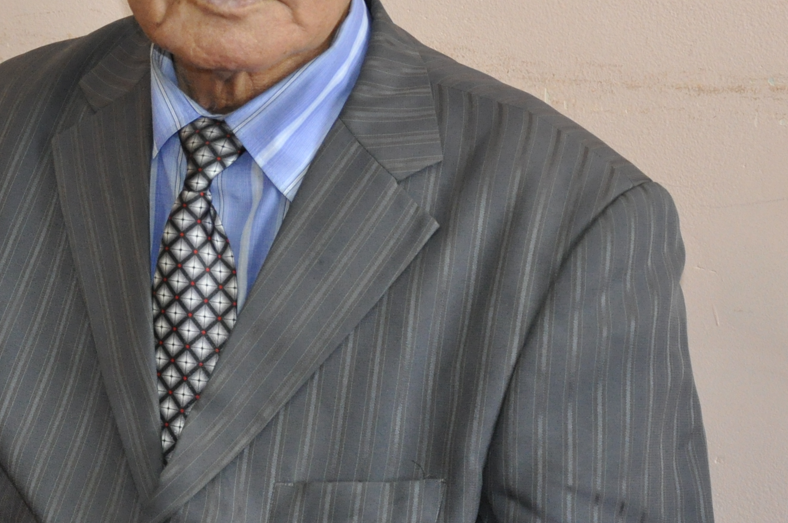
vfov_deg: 10.2
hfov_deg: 15.2
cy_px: 216
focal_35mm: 134
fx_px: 2929
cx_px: 181
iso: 1250
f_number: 4.5
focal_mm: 38
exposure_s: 1/60
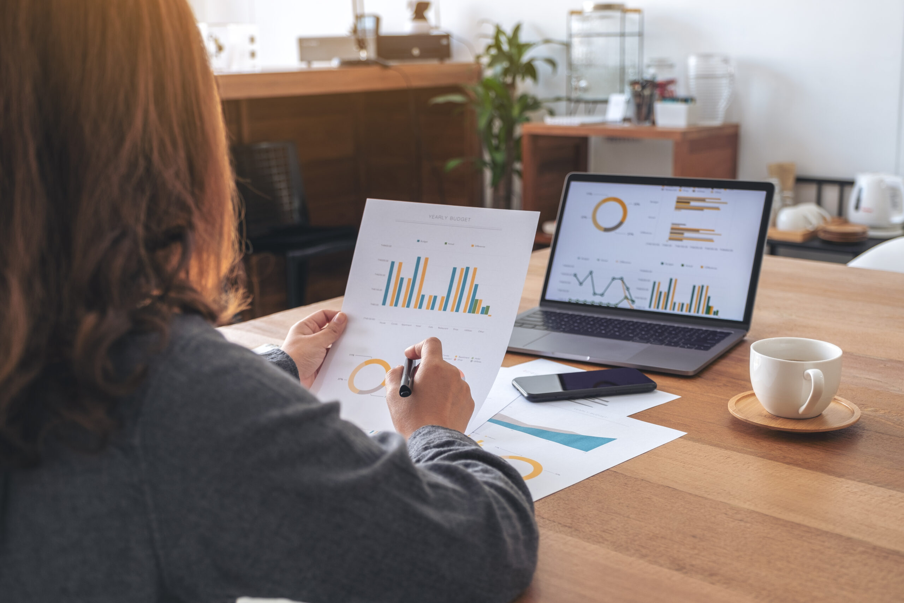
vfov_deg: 31.9
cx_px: 452
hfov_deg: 46.4
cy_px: 302
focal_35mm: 42
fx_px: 1055
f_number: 2.8
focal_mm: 28.3
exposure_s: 1/50
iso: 200
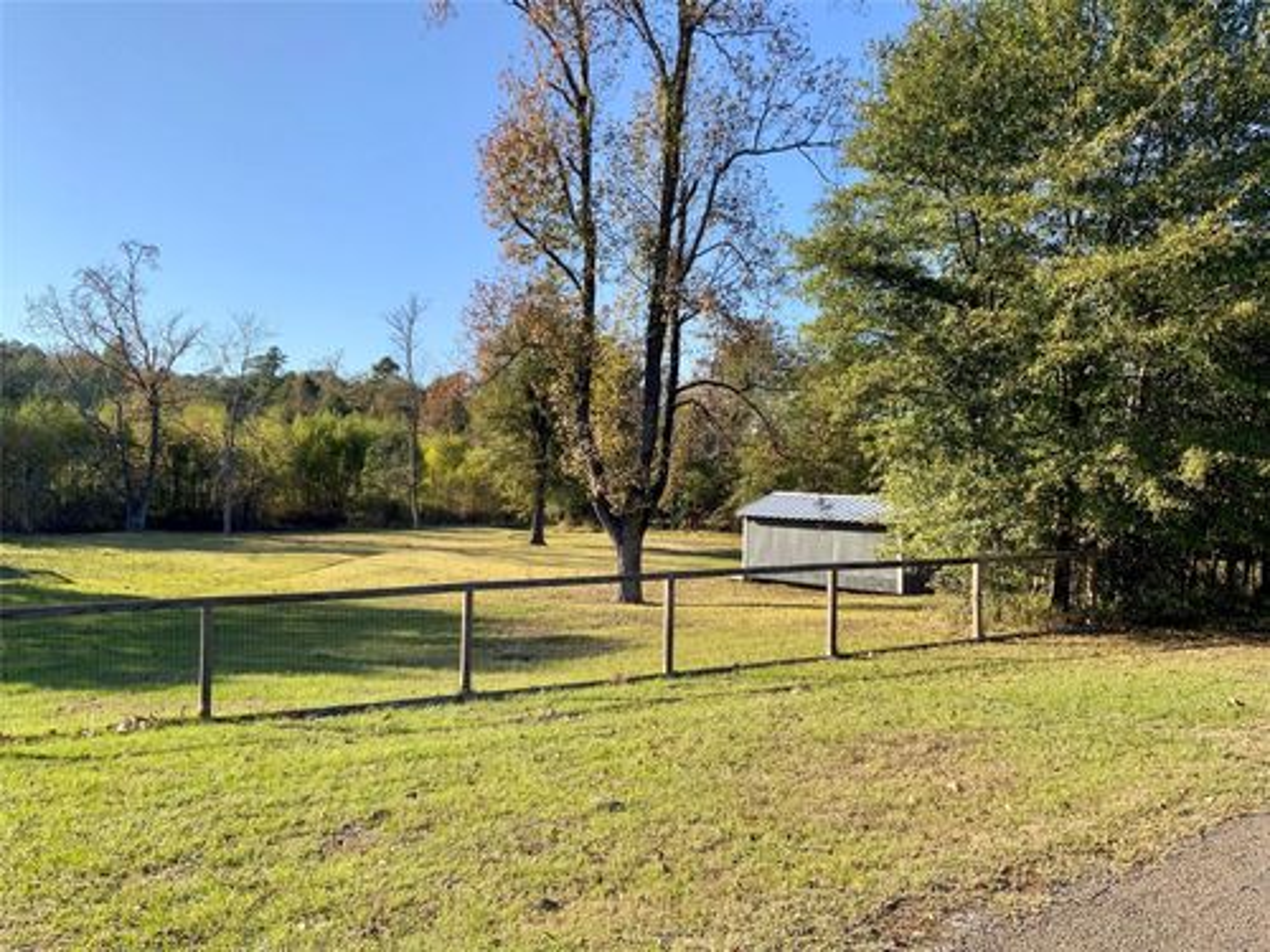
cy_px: 476
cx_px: 635
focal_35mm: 29
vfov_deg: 48.2
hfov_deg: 61.7
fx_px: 1064
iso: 16
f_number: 1.8
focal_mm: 3
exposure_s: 1/1311
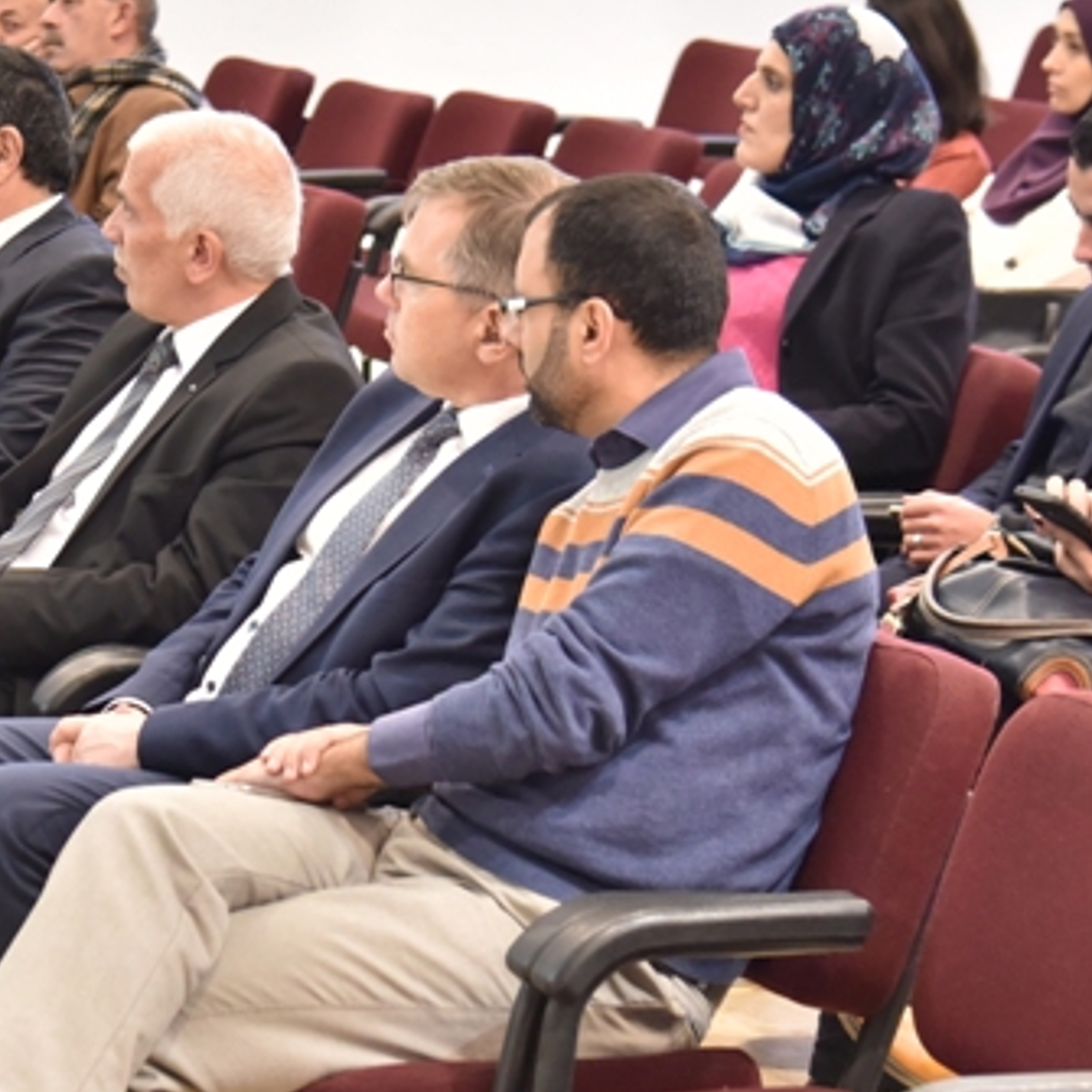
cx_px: 42
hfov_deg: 12.1
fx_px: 5104
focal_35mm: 143
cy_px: 676
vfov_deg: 12.2
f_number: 4
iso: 2000
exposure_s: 1/20
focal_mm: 55
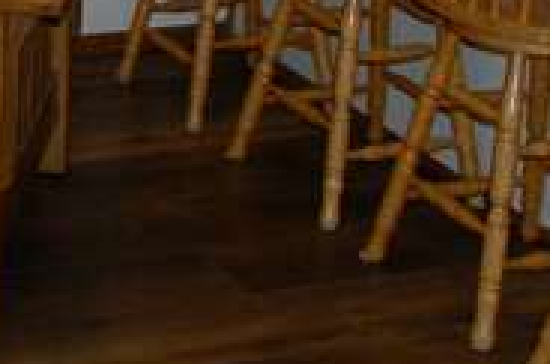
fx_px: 1723
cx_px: -167
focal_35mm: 113
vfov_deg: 11.2
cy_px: -309
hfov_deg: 17.1
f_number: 3.5
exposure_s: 1/60
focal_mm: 18
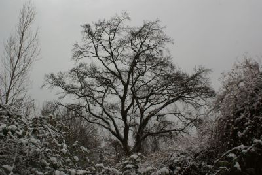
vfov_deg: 34.3
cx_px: 131
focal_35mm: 39
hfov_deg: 49.5
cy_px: 88
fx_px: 284
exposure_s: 1/40
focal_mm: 26
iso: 100
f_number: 13
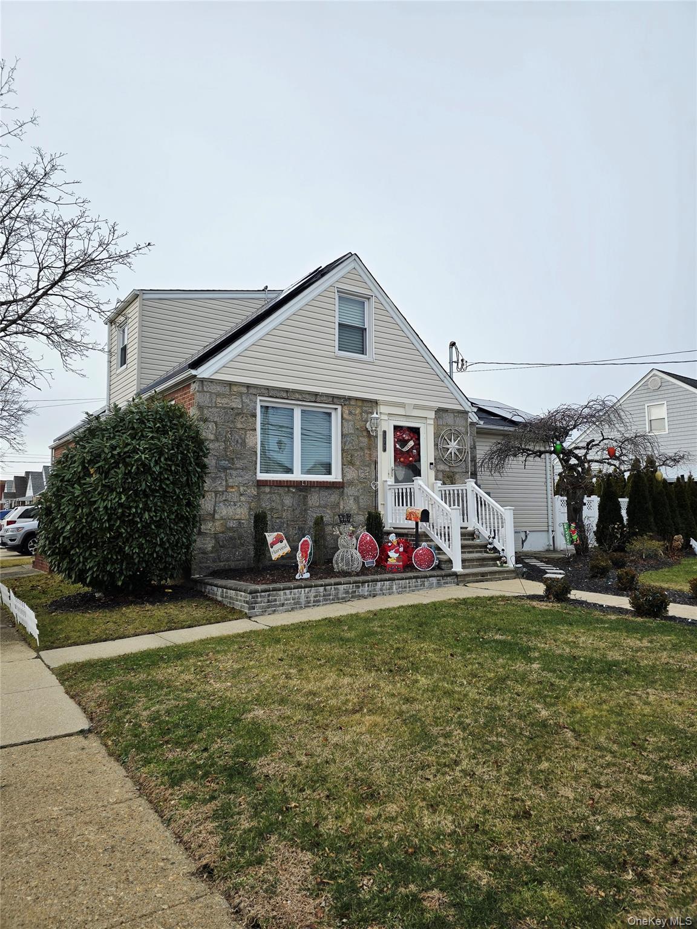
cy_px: 464
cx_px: 348
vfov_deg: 73.9
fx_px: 617
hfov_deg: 58.9
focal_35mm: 23
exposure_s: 1/667
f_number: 1.7
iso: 12
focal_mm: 6.3
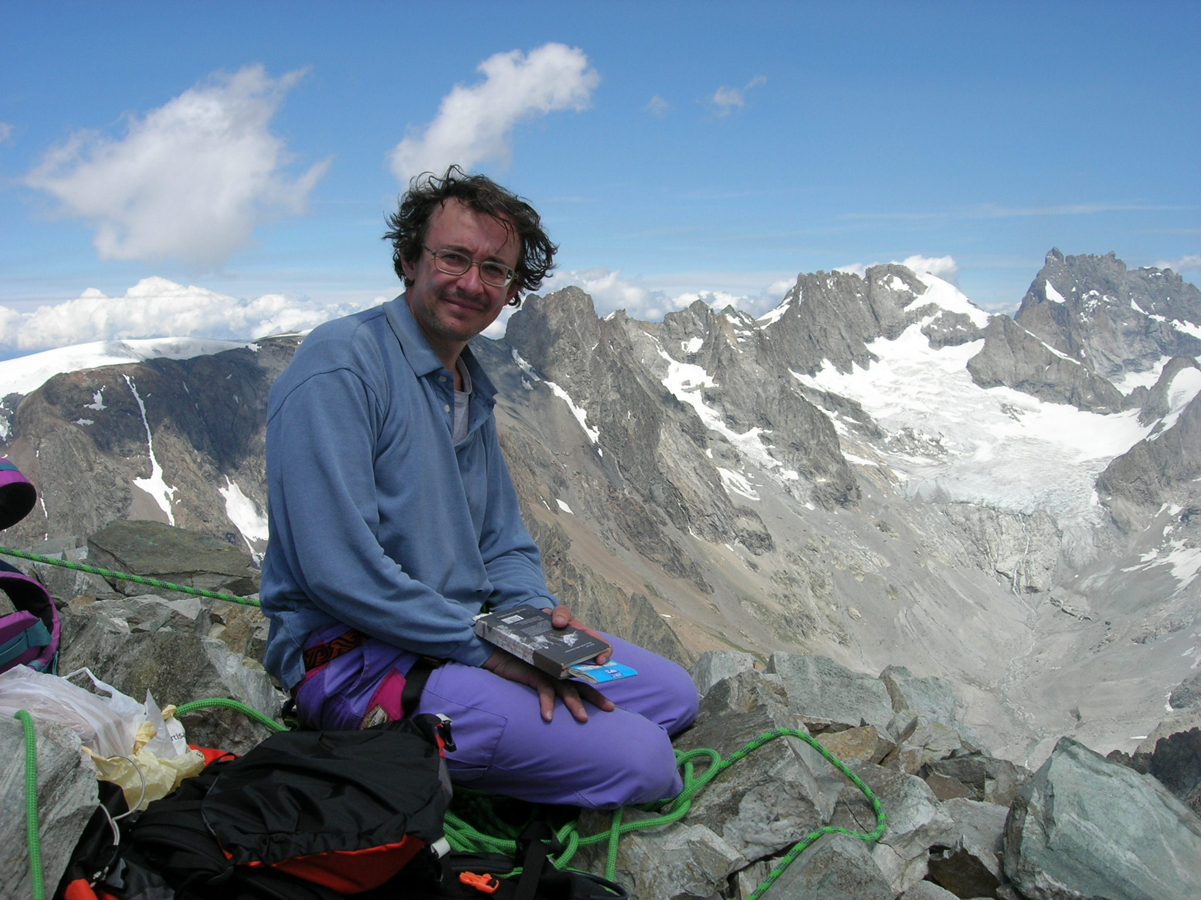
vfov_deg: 37.7
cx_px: 600
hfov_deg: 49.0
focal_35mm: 38
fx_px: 1318
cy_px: 450
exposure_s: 1/727
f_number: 4.8
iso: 64
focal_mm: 7.8
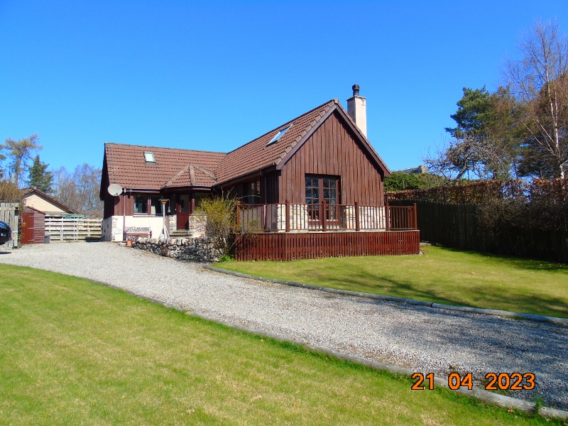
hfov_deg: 69.4
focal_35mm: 25
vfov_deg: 54.9
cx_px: 284
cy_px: 213
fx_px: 410
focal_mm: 4.4
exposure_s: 1/500
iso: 80
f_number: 4
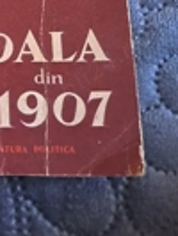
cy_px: -41
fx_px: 513
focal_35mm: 75
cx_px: -14
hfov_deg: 18.9
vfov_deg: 23.8
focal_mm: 4.65
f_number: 1.8
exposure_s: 1/25
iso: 320
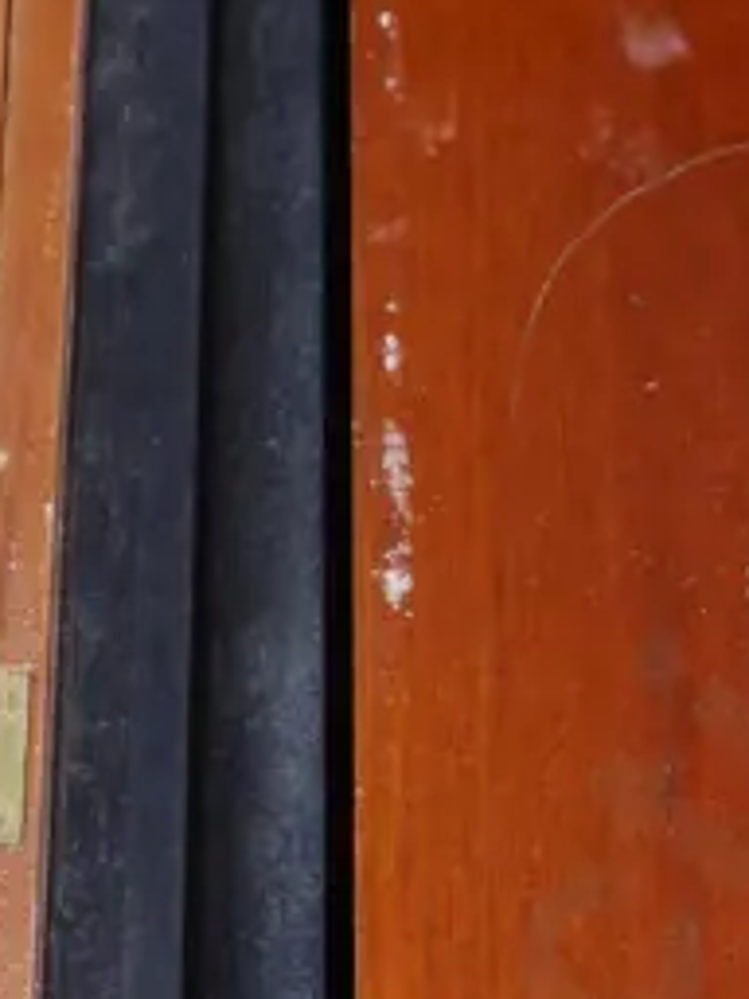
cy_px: 1089
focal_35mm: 136
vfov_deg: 14.2
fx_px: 3924
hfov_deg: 10.9
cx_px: 509
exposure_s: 1/60
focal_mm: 17
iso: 1600
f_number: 4.5
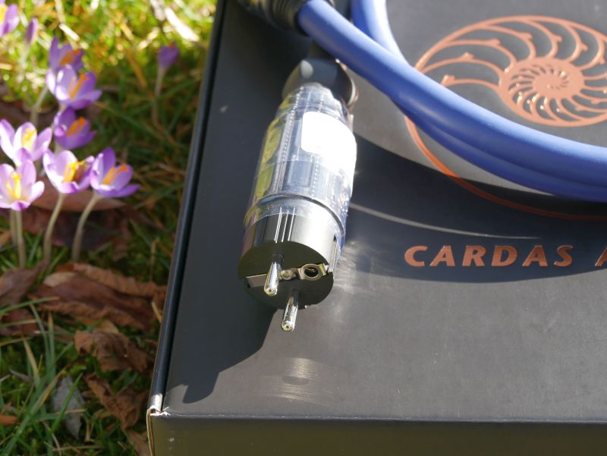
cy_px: 228
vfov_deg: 19.9
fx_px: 1298
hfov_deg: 26.3
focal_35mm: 74
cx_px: 304
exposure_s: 1/160
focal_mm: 37
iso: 200
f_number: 5
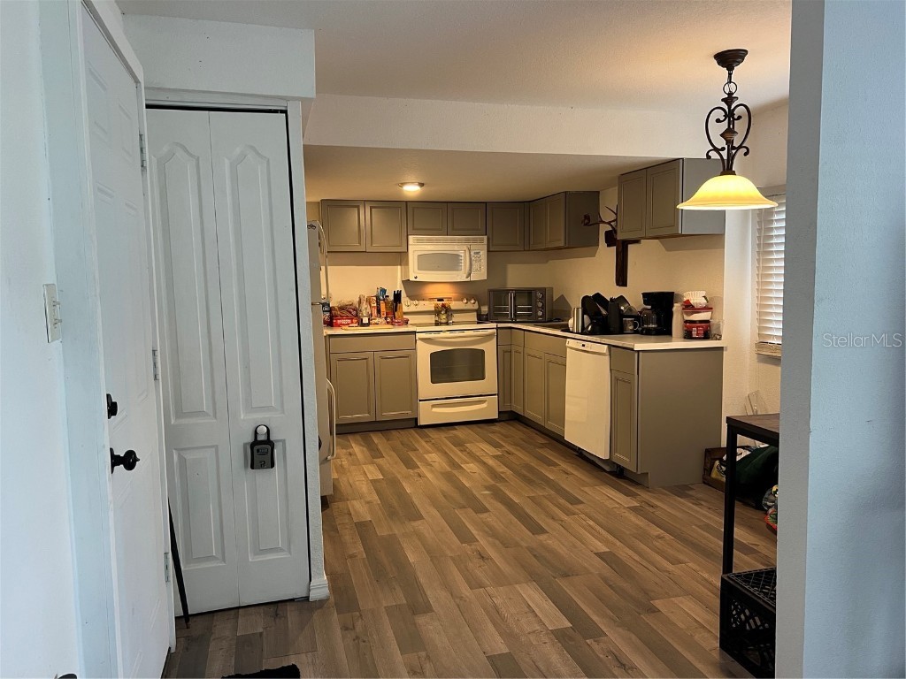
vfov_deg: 53.1
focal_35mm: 26
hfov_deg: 67.3
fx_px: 680
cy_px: 340
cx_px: 453
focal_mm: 5.7
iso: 125
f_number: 1.5
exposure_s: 1/60
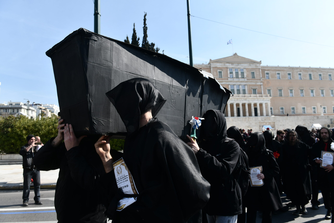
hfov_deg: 73.7
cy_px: 112
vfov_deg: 53.1
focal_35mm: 24
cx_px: 167
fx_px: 223
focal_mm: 24
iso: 160
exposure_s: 1/400
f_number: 7.1
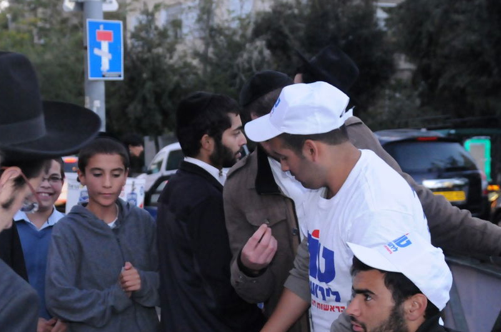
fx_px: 1237
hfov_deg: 22.7
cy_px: 284
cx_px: 139
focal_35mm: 89
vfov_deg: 15.2
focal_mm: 34
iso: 2000
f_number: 4
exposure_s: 1/125
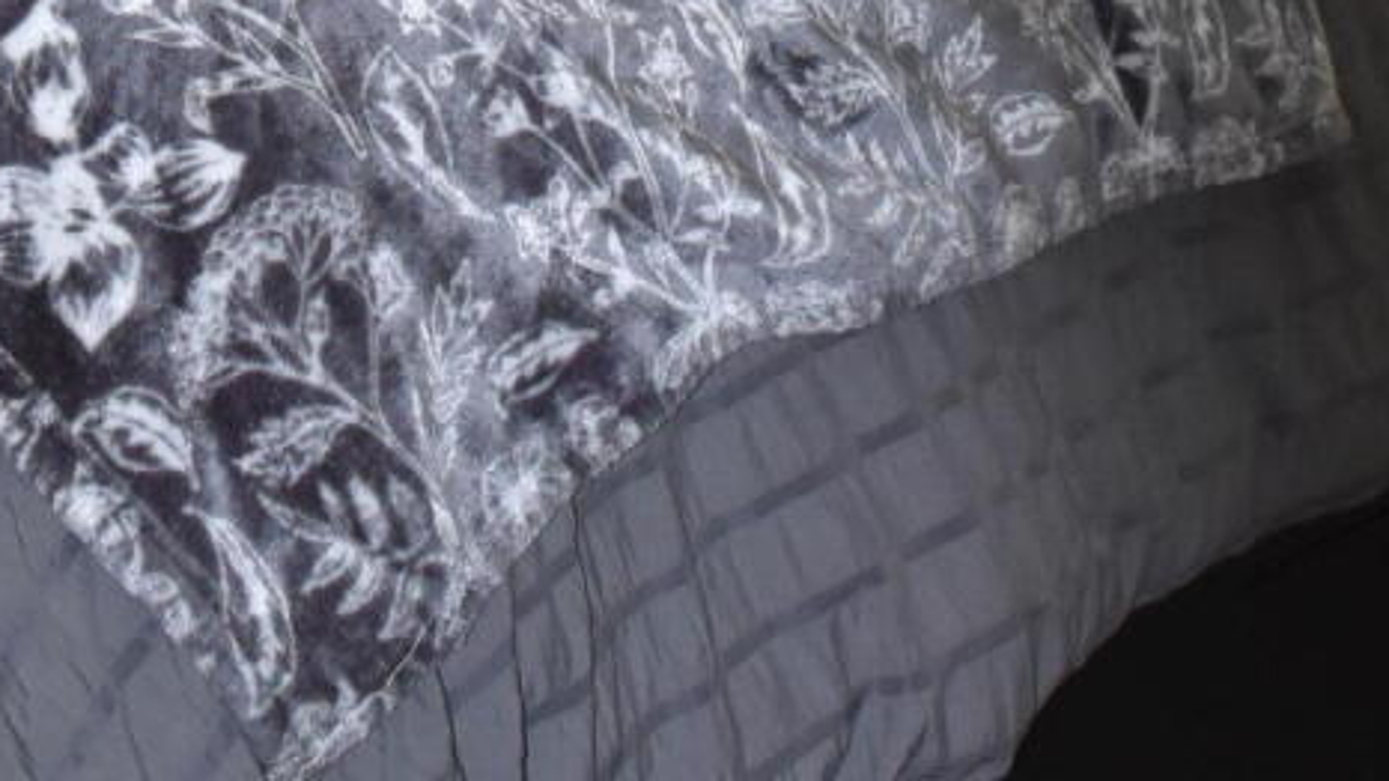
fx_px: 5966
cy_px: -1461
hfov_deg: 13.2
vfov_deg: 6.8
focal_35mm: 162
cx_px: 189
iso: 800
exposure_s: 1/80
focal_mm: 24
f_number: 4.5
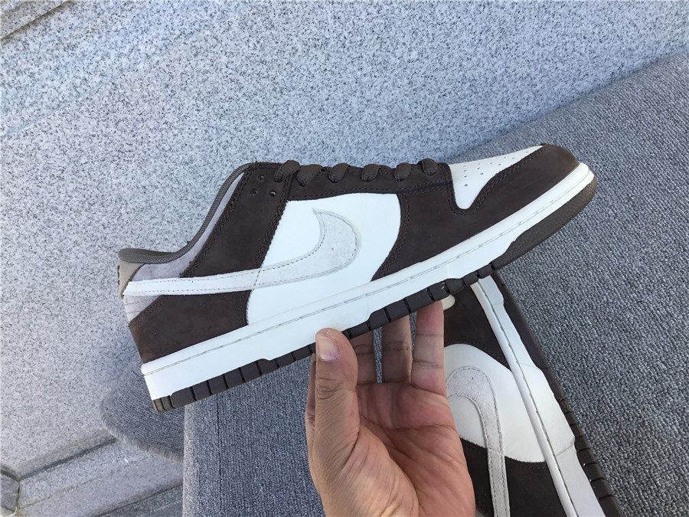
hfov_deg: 58.4
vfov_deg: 45.4
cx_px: 344
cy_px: 258
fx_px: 617
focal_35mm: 31
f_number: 2.4
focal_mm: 3.3
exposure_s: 1/407
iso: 25
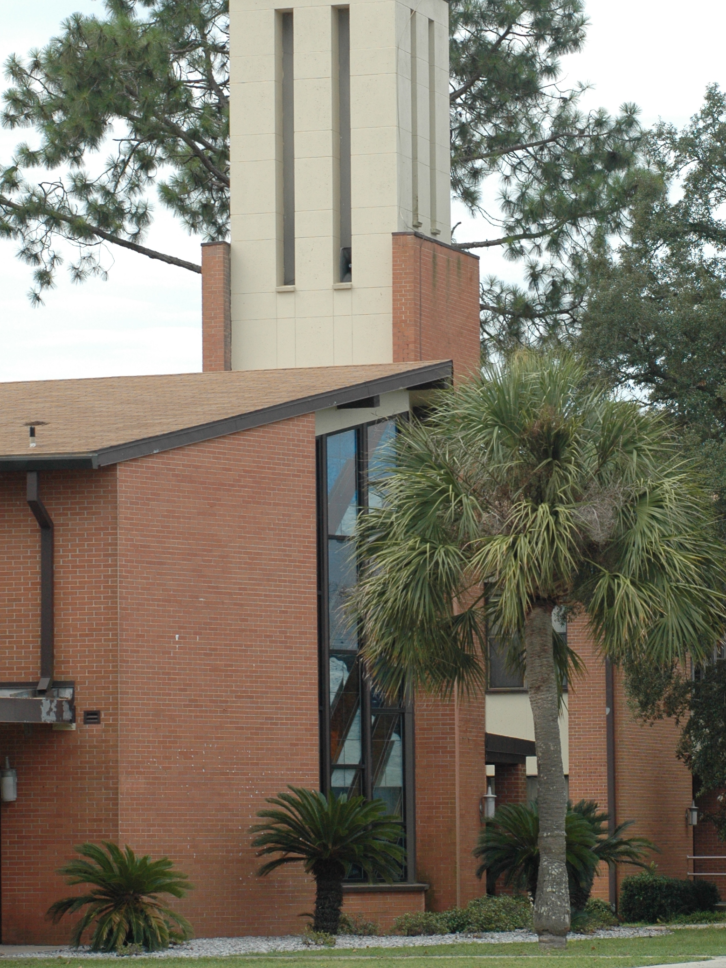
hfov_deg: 8.9
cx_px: 357
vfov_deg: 11.8
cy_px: 316
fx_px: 4670
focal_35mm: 167
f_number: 7.1
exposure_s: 1/1000
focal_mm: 80
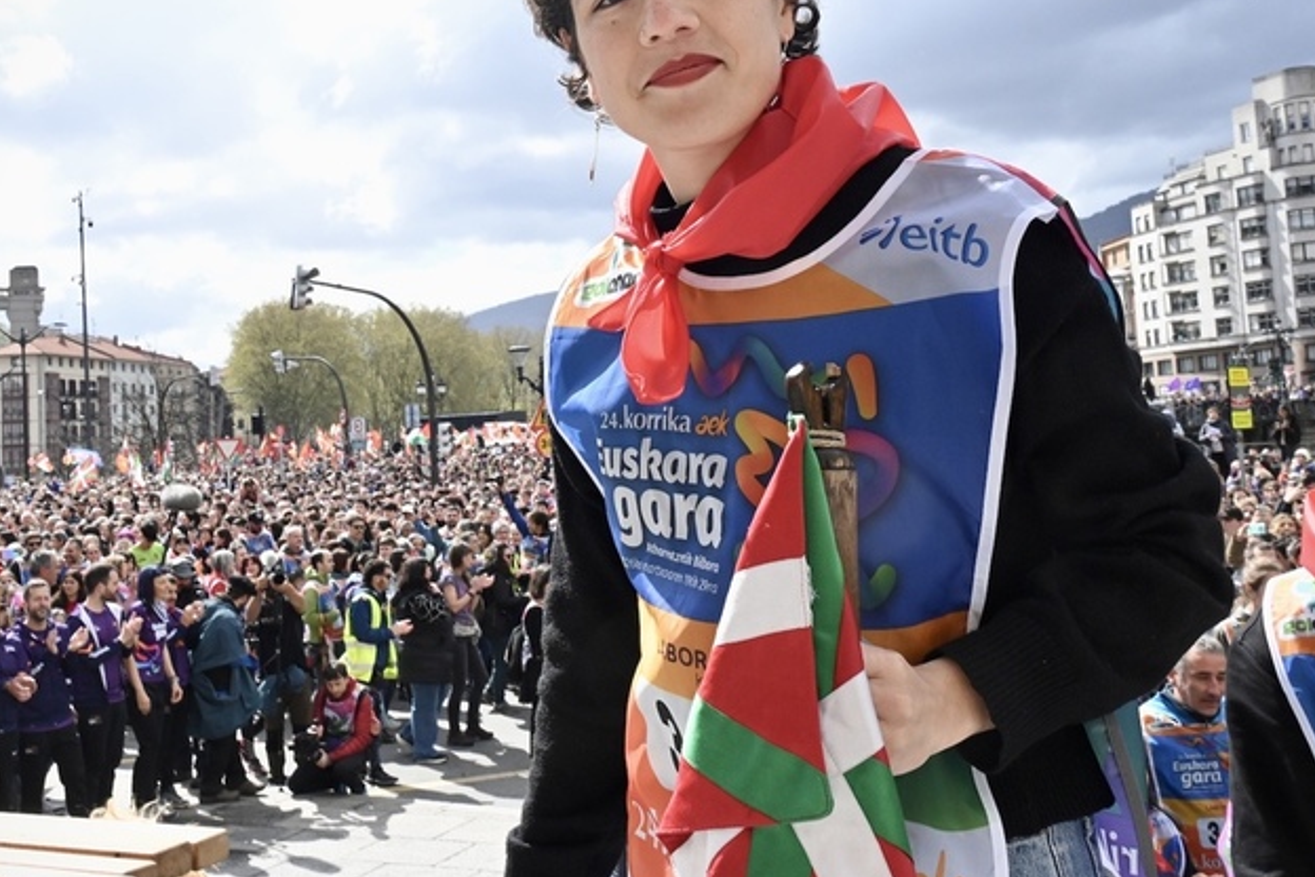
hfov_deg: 53.1
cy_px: 398
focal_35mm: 36
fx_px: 1315
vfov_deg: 36.8
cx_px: 647
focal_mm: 24
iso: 1000
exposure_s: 1/640
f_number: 13
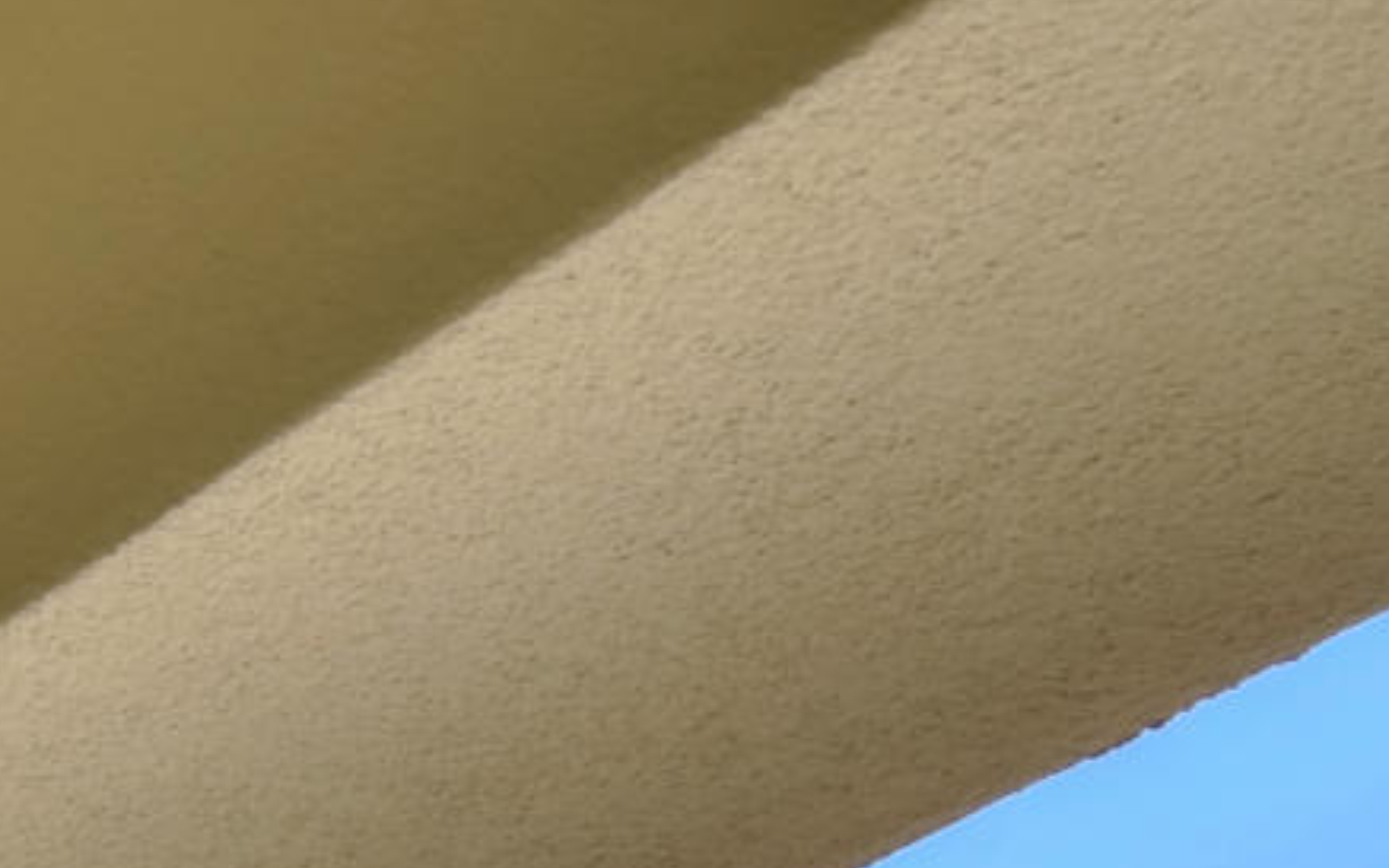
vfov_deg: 8.4
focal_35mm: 112
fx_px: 4239
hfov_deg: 18.4
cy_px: 3130
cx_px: 292
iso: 64
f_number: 6.3
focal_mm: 16
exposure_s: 1/160
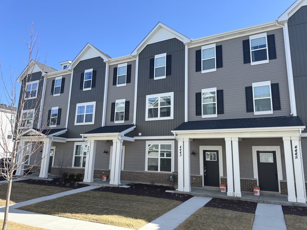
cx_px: 154
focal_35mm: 24
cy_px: 115
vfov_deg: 56.8
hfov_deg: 71.6
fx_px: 213
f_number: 1.78
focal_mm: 6.76
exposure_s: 1/1721
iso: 80
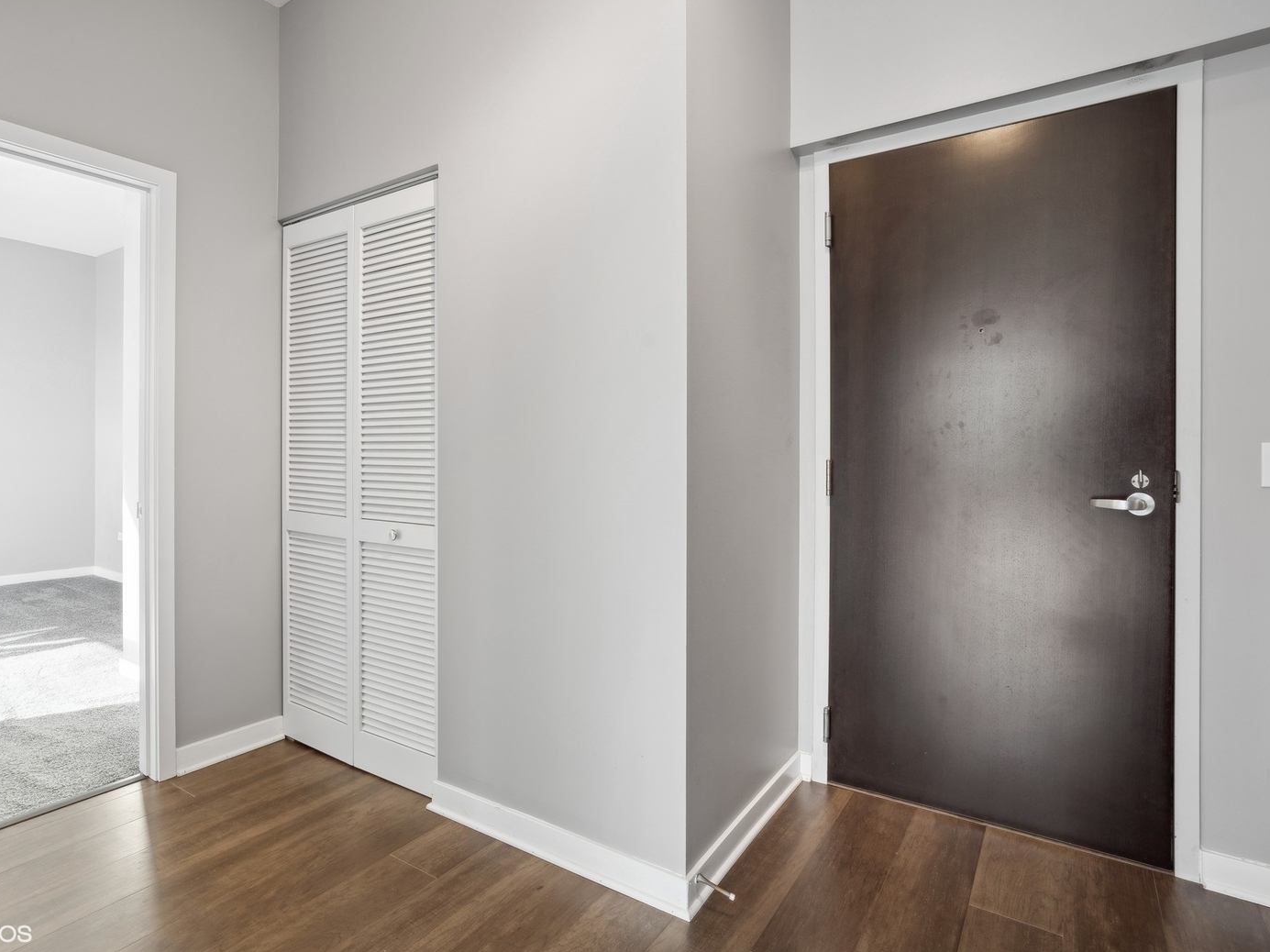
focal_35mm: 18
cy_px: 459
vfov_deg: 71.5
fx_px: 660
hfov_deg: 87.6
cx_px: 584
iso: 320
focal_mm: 16
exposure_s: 1/15
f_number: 9
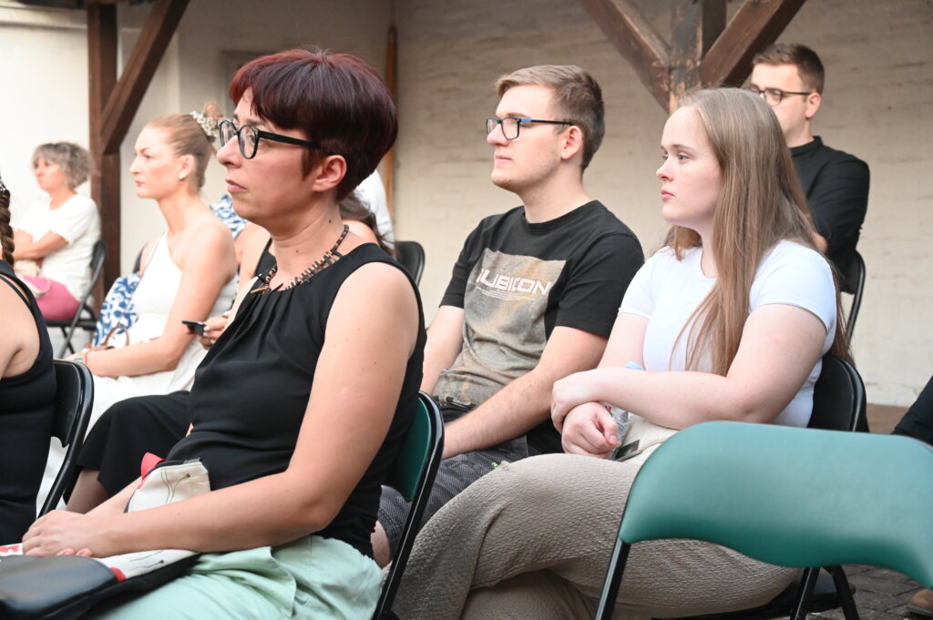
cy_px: 310
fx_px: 1476
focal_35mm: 57
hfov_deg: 35.1
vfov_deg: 23.7
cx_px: 466
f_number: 5.6
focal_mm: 57
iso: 8000
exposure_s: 1/60
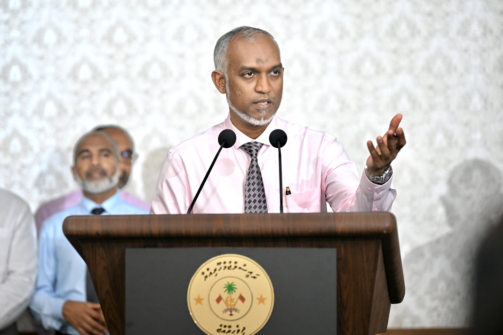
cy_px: 168
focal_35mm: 160
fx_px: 2236
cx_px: 252
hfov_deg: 12.8
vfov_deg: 8.6
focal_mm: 160
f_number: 3.2
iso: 2500
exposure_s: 1/160
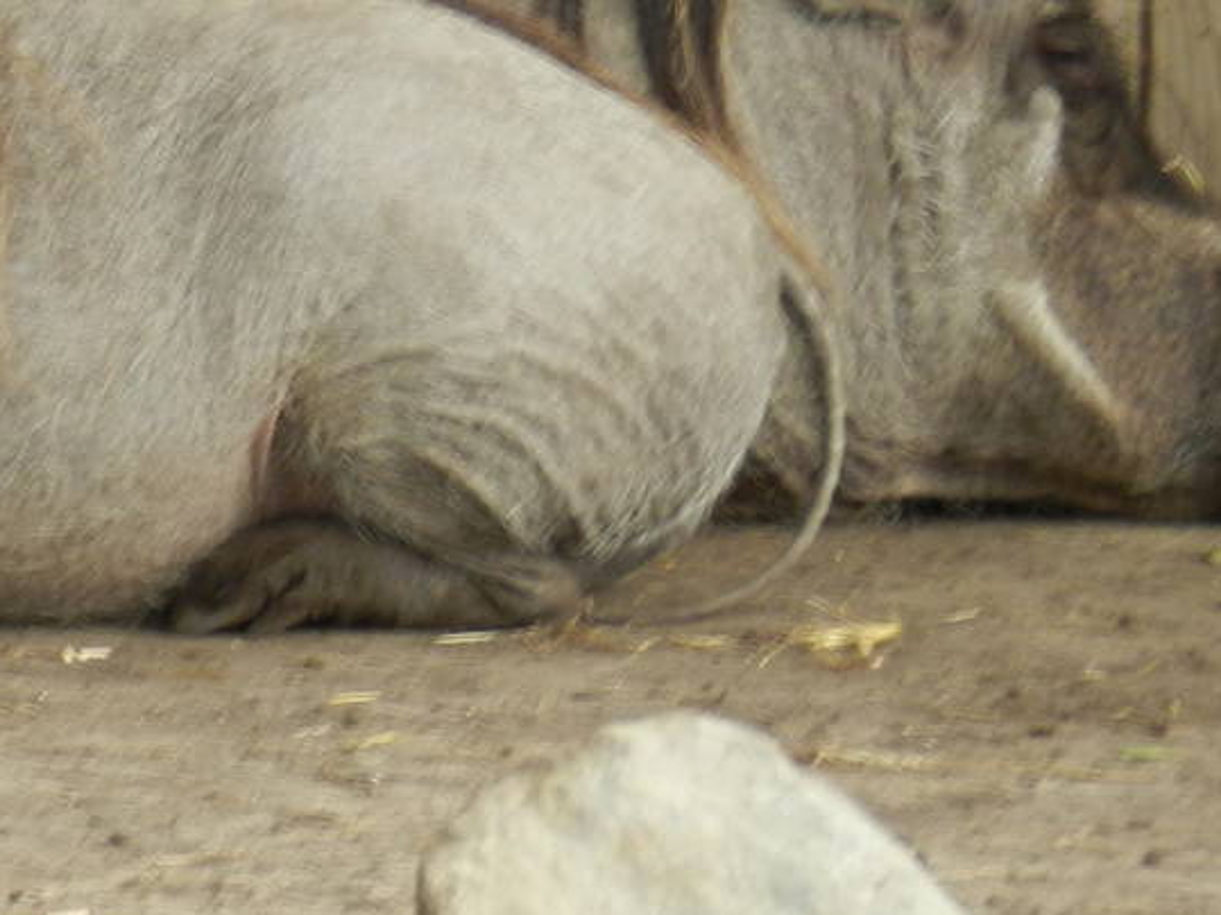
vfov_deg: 1.6
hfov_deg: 2.2
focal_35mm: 918
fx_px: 32373
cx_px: -258
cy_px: 362
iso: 160
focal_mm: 55
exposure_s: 1/160
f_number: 5.4
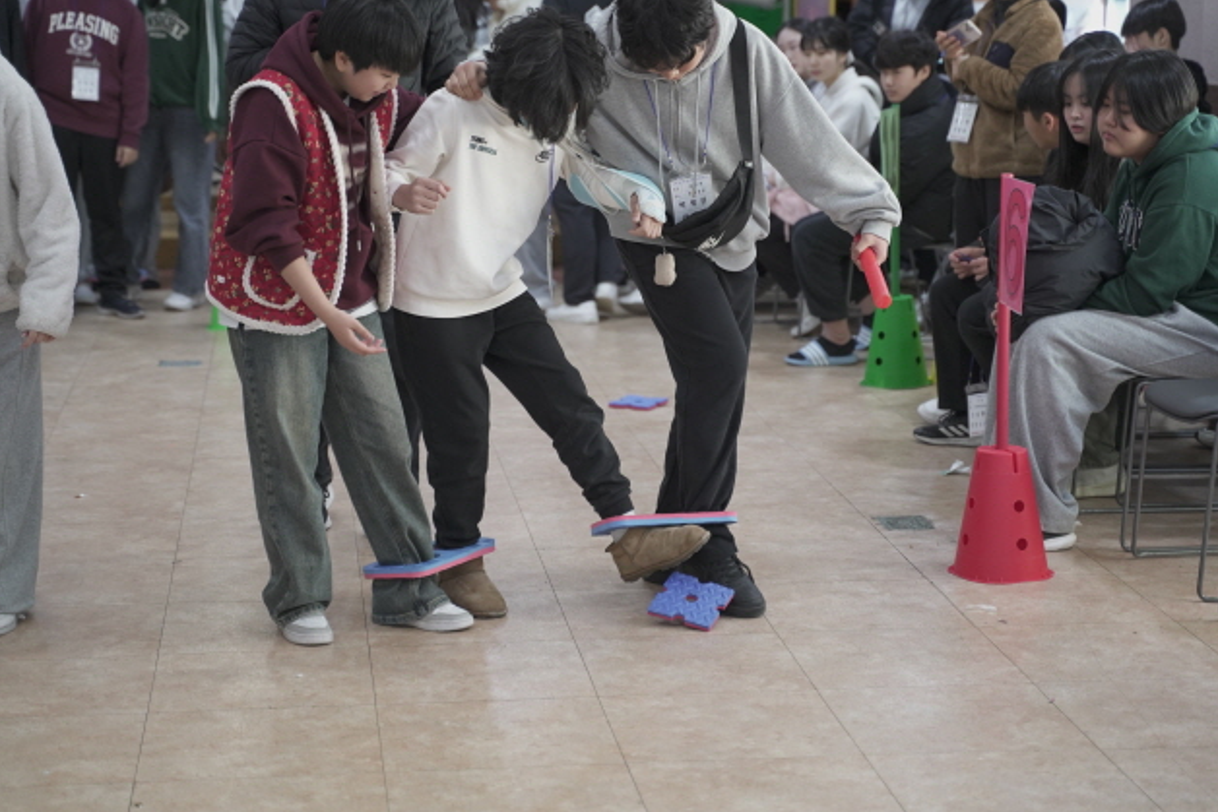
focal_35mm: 78
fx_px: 2639
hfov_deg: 26.0
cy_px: 367
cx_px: 586
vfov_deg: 17.5
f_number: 2.8
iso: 1600
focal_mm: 70
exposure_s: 1/320
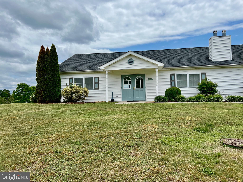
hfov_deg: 67.3
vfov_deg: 53.1
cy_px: 91
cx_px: 122
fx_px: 183
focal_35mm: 26
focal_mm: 5.7
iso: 50
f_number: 1.5
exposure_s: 1/5882
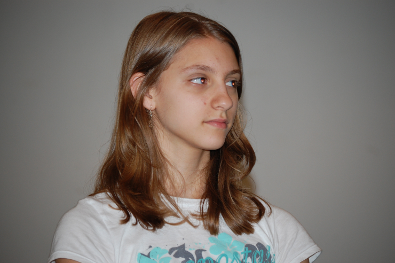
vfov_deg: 9.1
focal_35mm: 150
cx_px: 198
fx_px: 1644
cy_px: 132
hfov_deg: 13.7
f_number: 4.8
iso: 400
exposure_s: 1/60
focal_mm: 100
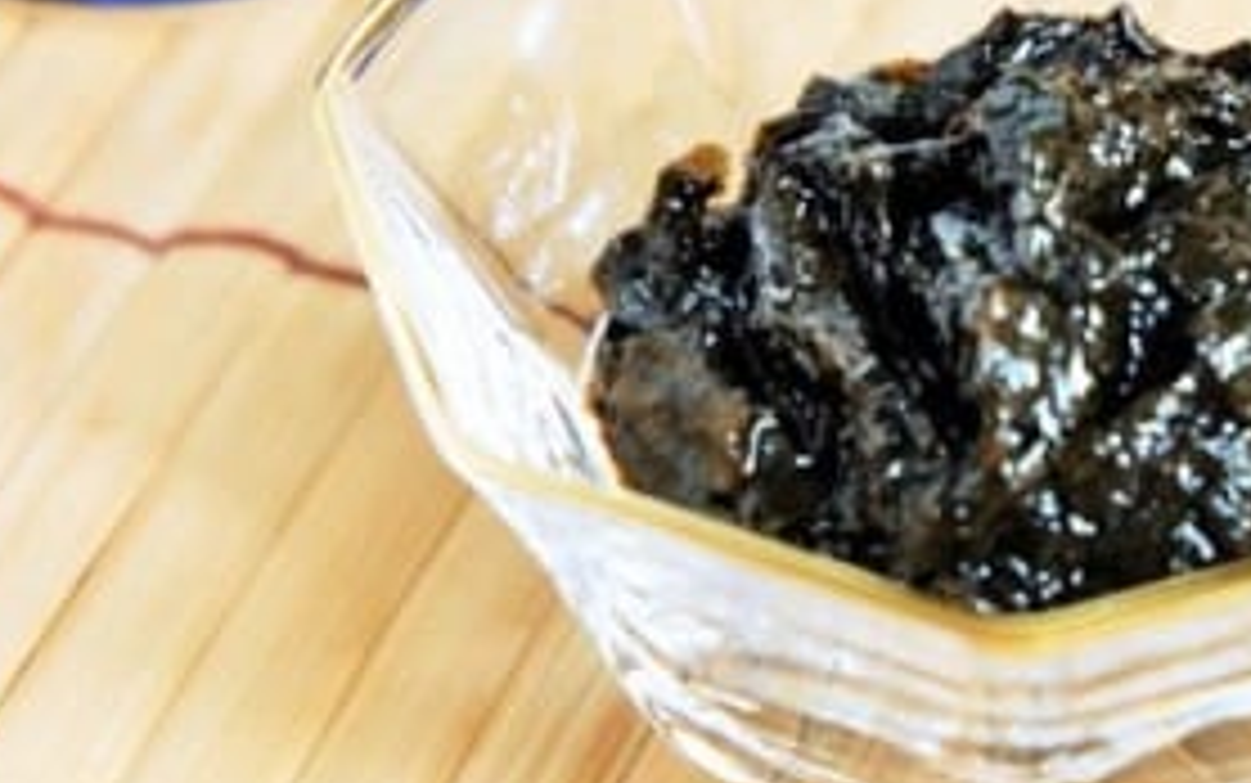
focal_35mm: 176
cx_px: 1084
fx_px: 6003
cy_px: 191
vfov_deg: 7.5
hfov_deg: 11.8
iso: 1600
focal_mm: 50
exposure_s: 1/12
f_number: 6.4
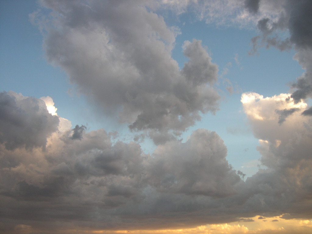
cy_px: 117
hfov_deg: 49.0
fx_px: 343
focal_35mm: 38
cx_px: 156
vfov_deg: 37.7
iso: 100
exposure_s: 1/140
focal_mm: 8
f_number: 2.8
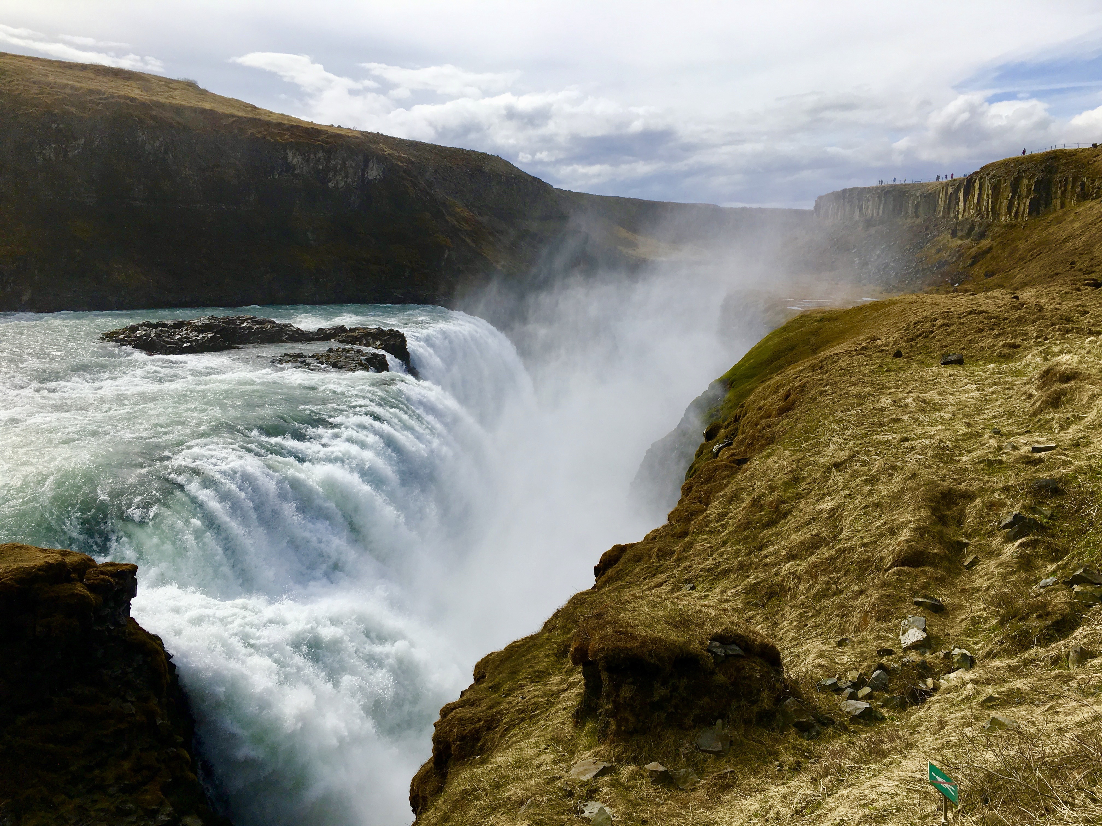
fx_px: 923
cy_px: 413
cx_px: 551
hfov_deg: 61.7
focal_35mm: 29
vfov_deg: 48.2
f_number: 2.2
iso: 25
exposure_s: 1/2024
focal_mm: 4.15
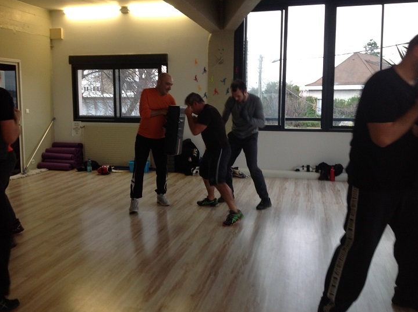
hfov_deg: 47.9
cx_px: 204
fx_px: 470
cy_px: 144
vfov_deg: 36.7
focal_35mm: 39
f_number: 2.4
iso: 50
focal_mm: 4.28
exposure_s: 1/24
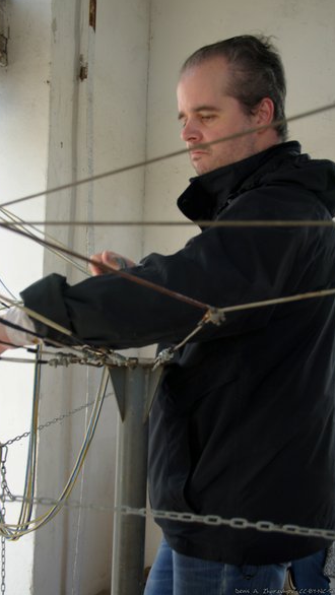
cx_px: 177
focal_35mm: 45
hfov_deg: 26.5
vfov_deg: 45.5
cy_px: 300
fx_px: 710
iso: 200
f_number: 5.6
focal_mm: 28
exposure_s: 1/100
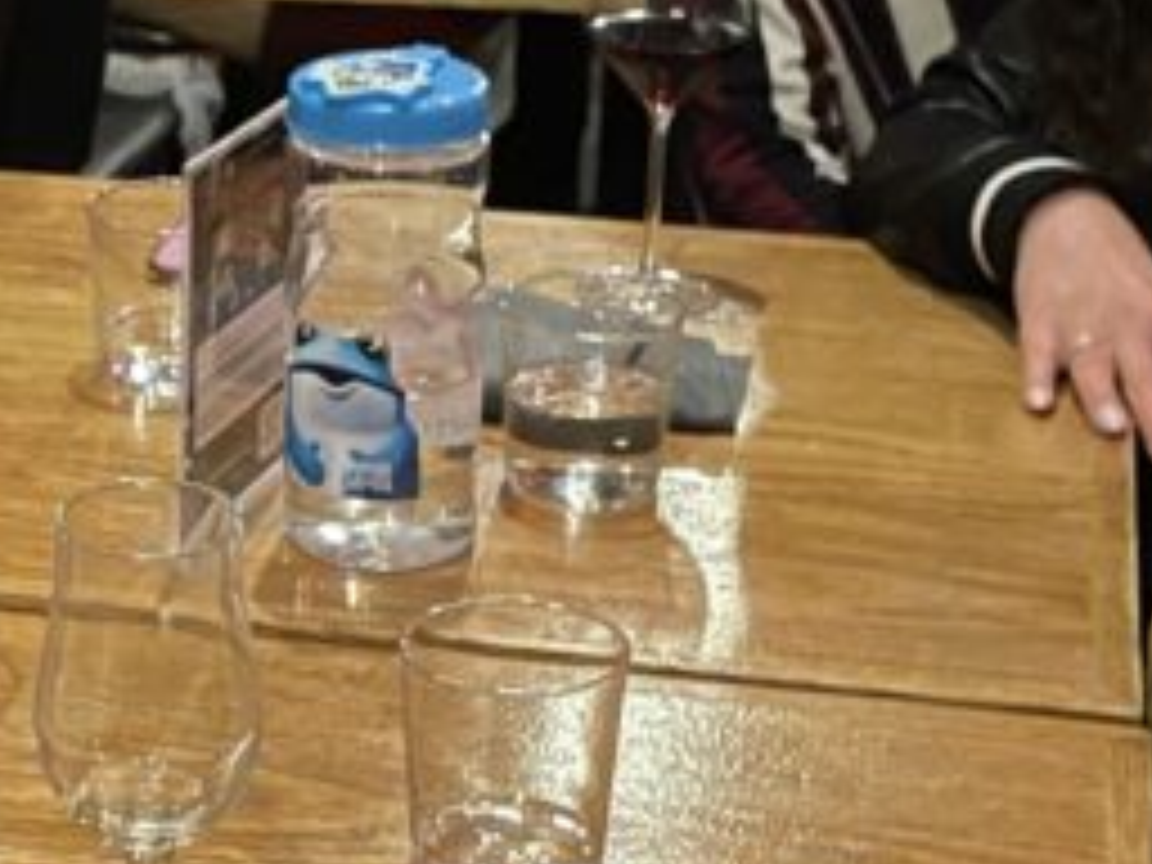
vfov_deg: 14.2
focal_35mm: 104
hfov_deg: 18.6
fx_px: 3461
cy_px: 486
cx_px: 140
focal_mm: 4.2
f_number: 1.6
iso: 1000
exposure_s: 1/20
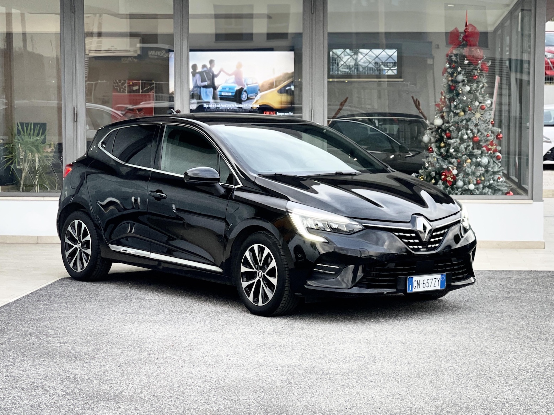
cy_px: 208
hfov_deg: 30.3
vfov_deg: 22.9
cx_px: 277
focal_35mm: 64
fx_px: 1024
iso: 160
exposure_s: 1/121
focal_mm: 7.5
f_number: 2.2
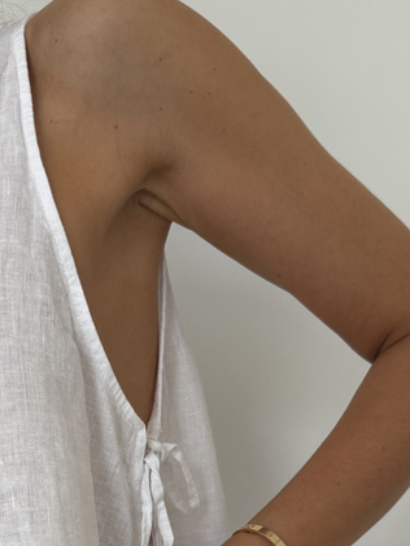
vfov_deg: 31.5
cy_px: 530
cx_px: 149
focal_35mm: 57
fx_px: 900
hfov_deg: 25.6
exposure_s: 1/121
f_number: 1.78
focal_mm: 6.76
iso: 160
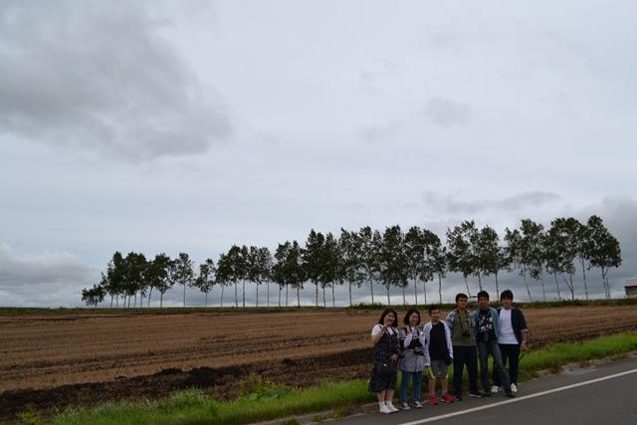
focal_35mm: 27
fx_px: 478
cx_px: 318
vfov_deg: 48.0
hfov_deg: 67.4
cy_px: 212
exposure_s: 1/2000
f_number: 7.1
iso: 400
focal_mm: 18
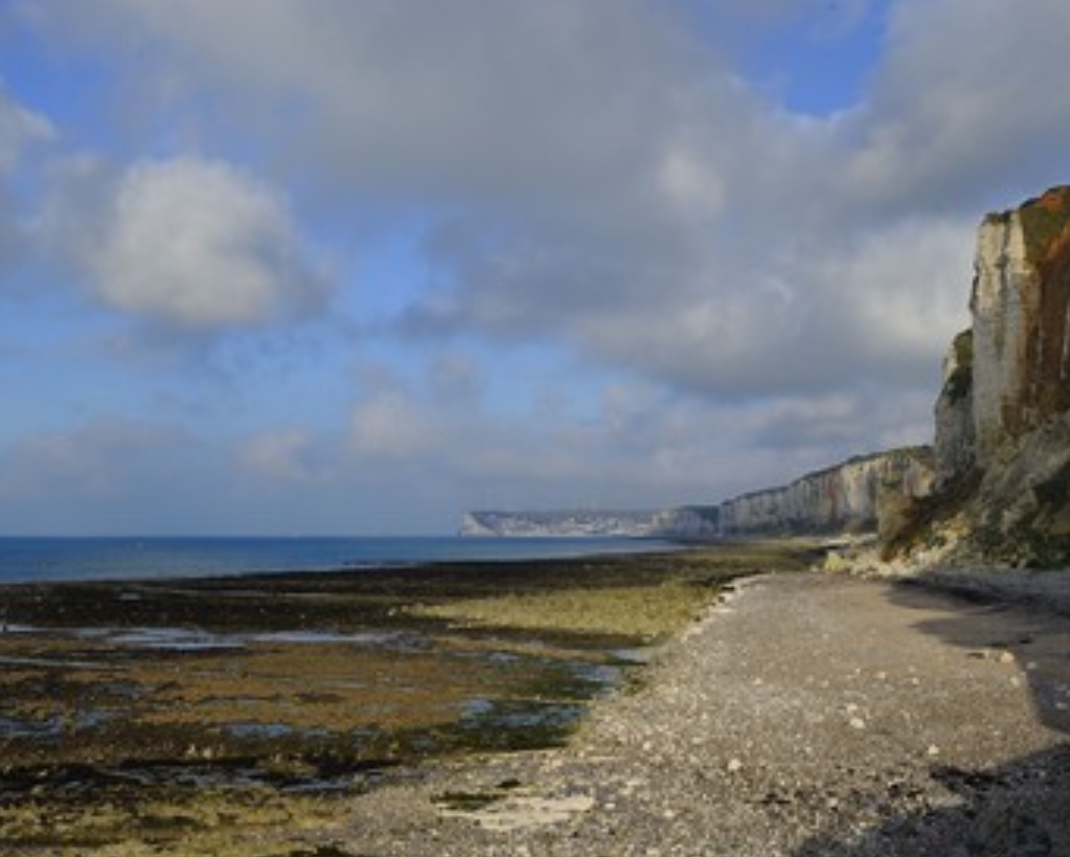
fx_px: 1172
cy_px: 424
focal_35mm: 37
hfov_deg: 49.1
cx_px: 555
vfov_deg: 40.1
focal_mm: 32
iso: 200
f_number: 11
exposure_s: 1/200
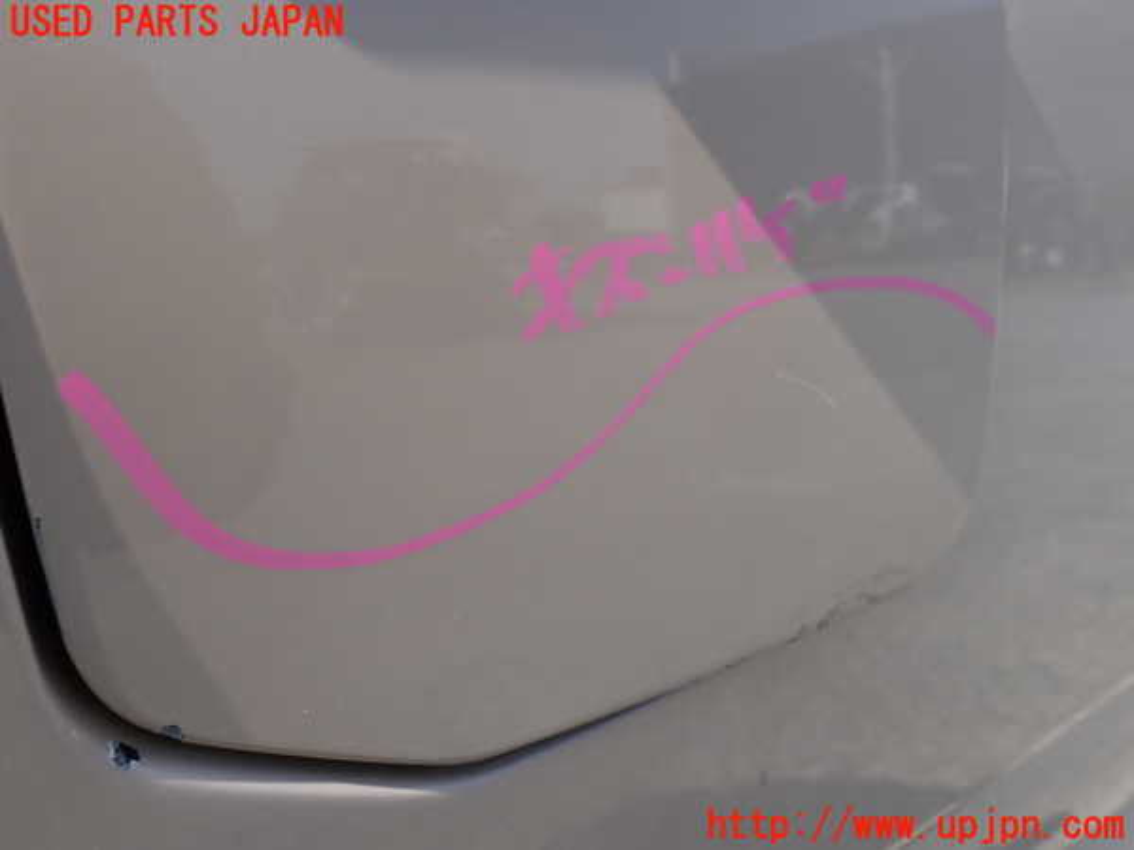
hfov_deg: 56.8
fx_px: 1048
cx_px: 567
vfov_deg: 44.2
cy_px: 425
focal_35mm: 32
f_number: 3.2
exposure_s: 1/800
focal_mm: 5.79
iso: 100
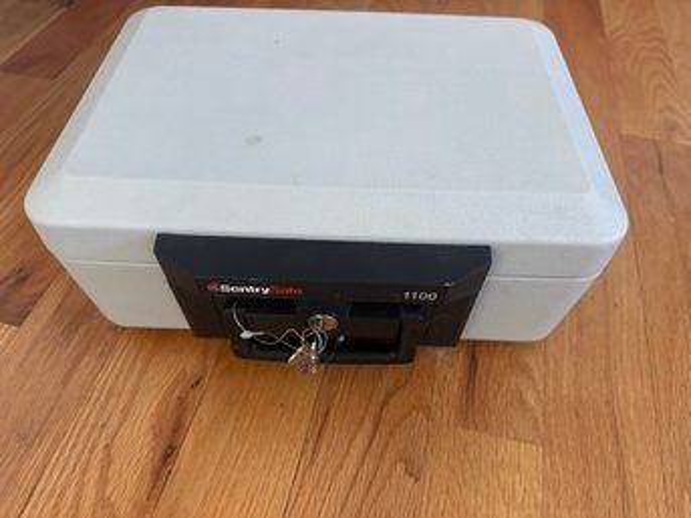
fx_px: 479
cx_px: 346
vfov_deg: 56.8
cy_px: 259
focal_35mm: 24
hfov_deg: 71.6
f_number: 1.78
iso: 640
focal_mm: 6.86
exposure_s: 1/60
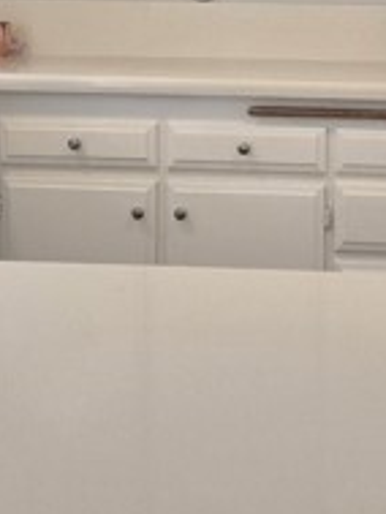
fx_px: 1158
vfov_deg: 24.4
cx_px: 343
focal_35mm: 78
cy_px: 68
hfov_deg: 18.6
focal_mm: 5.4
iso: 250
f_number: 1.8
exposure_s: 1/120
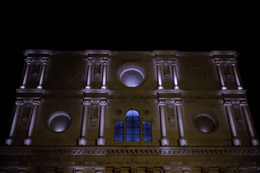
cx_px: 130
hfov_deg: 47.4
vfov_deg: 32.6
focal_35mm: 41
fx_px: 296
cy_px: 86
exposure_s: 1/60
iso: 800
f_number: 2.8
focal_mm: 27
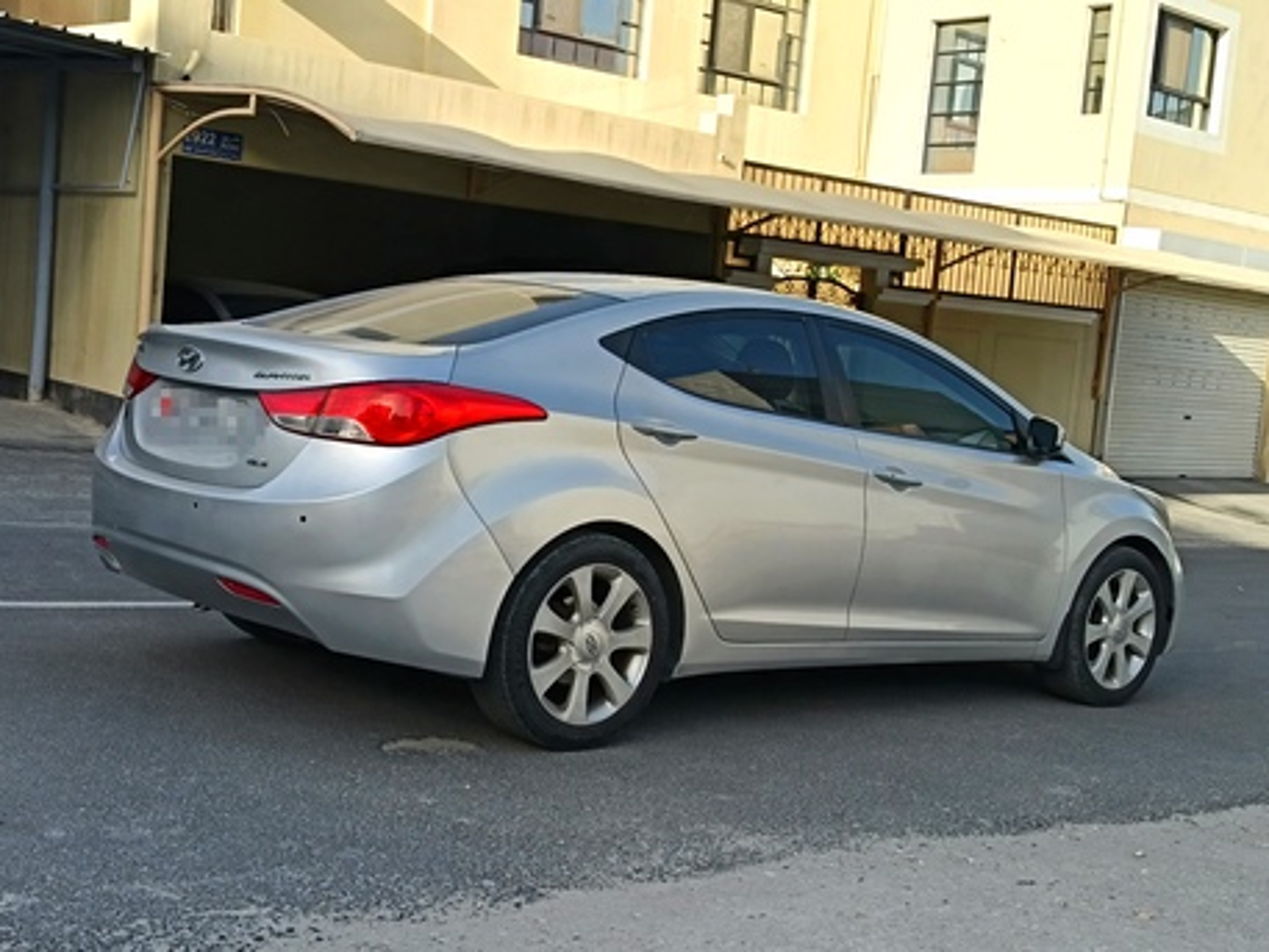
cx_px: 634
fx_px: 1760
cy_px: 476
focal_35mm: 48
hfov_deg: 39.6
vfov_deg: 30.3
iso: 100
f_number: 1.75
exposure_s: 1/241
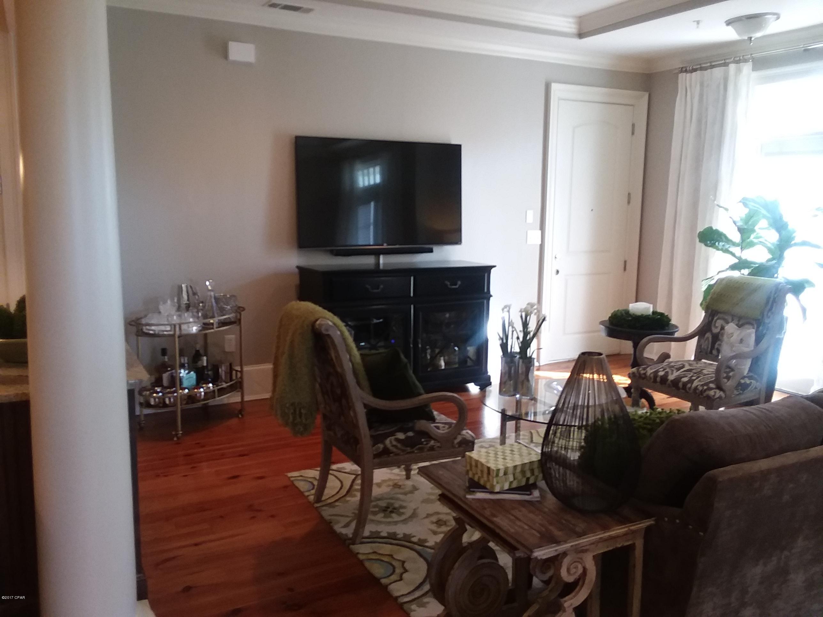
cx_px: 412
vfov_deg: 48.2
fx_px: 689
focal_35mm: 29
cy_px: 308
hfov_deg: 61.7
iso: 80
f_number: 1.9
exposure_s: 1/30
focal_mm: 2.47
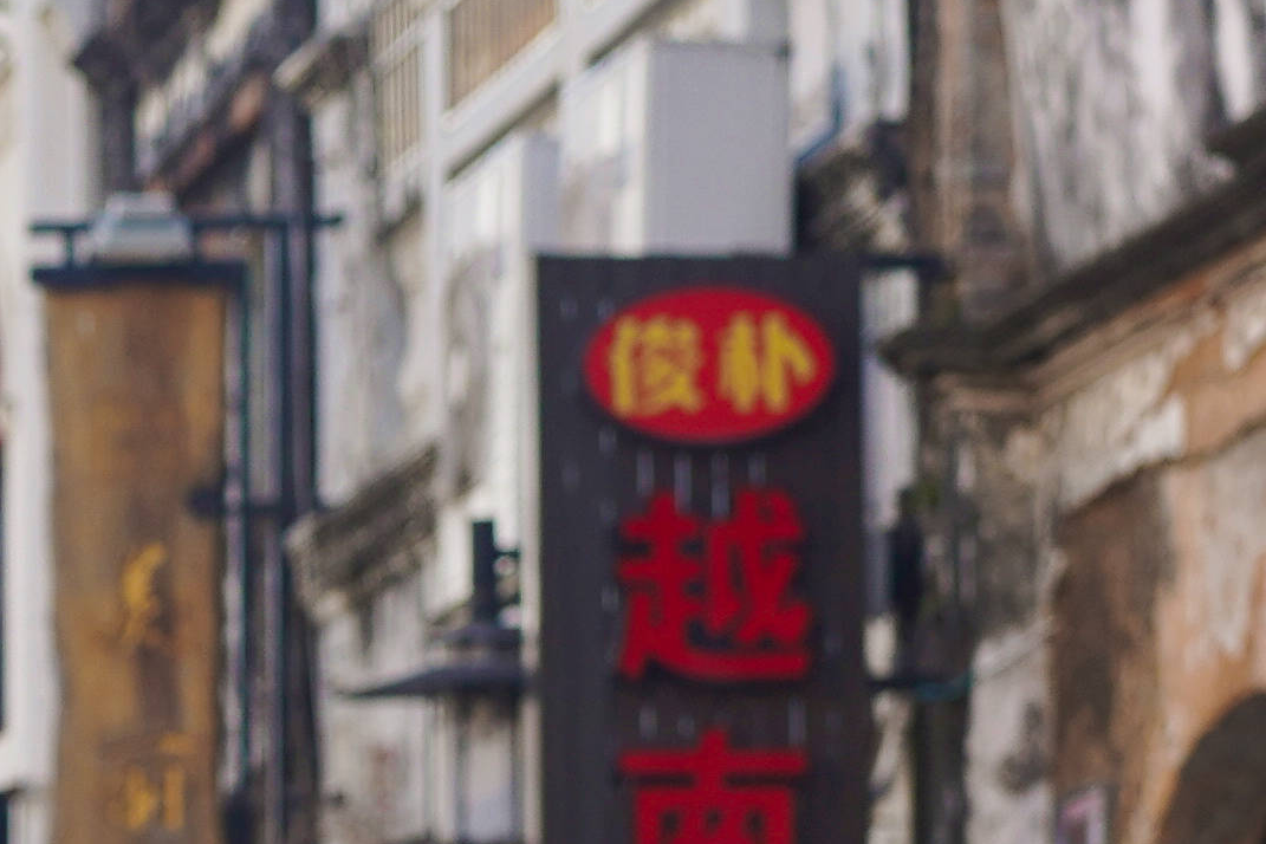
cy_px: 1604
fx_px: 10830
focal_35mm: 308
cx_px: -1259
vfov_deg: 4.4
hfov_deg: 6.5
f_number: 5.6
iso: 200
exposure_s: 1/320
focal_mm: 55
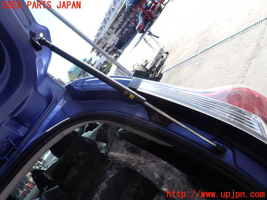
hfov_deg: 69.4
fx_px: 193
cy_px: 100
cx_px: 134
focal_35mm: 25
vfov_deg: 54.9
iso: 100
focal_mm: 4.5
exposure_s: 1/400
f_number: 2.8
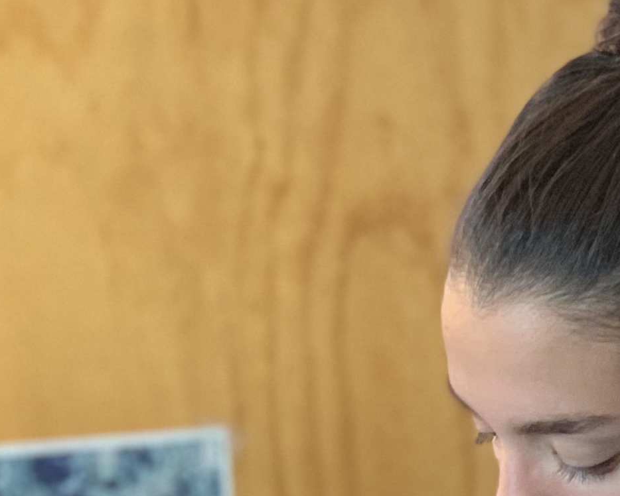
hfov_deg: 8.7
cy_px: 725
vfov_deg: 7.0
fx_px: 4020
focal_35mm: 219
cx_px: 769
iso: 125
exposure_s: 1/60
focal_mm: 6
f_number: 2.4
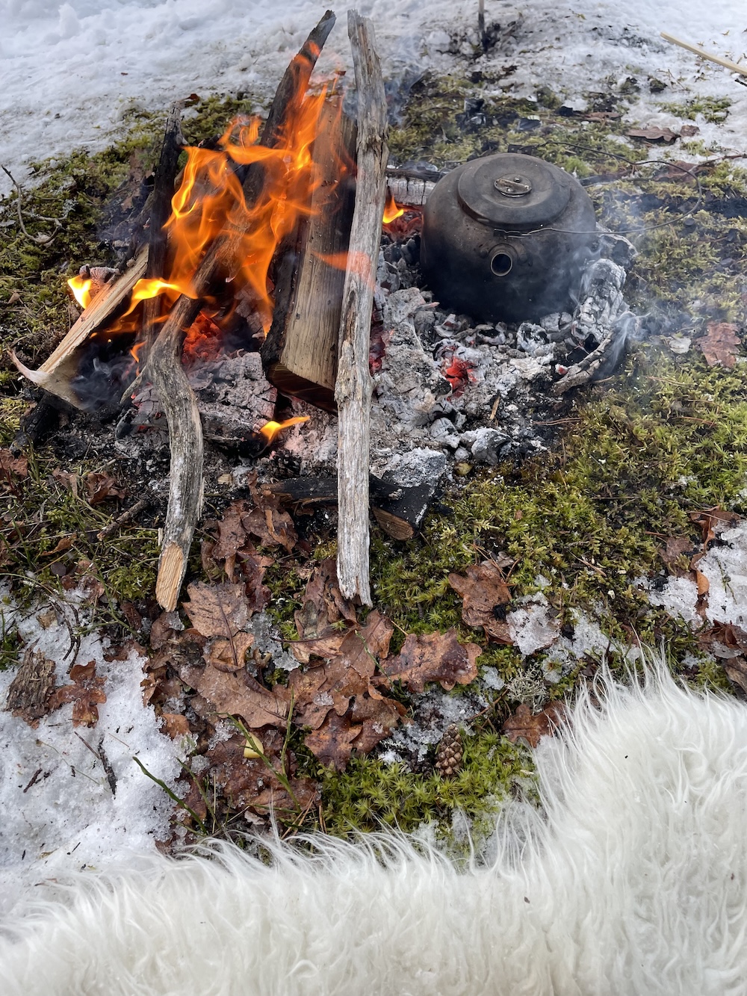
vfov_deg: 67.3
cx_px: 374
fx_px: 748
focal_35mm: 26
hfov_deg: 53.1
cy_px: 498
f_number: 1.6
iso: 50
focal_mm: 4.2
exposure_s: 1/121
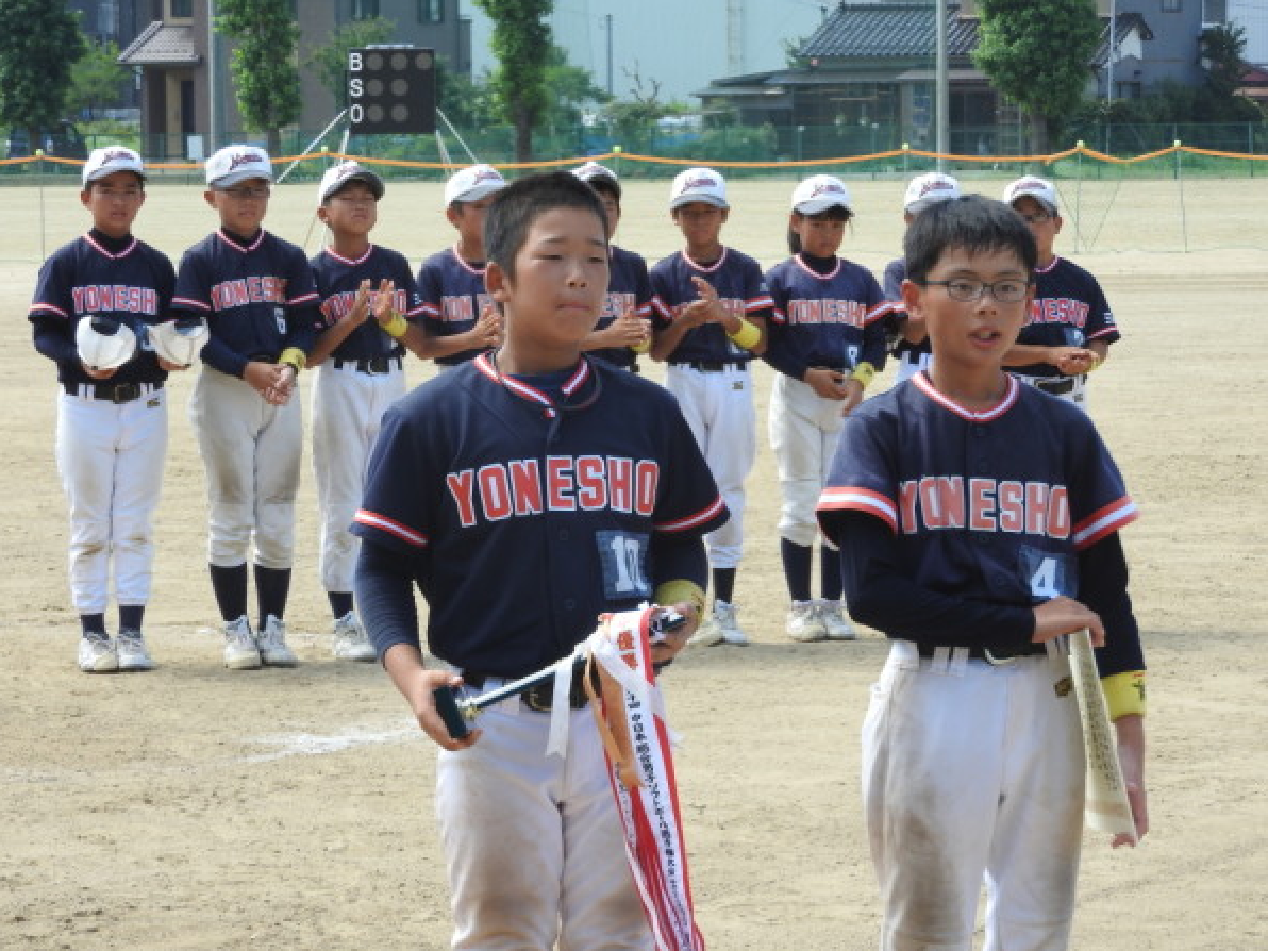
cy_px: 474
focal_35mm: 171
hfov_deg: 11.6
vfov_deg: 8.7
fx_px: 6264
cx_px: 632
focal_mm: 30.5
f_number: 5.2
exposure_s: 1/200
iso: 100
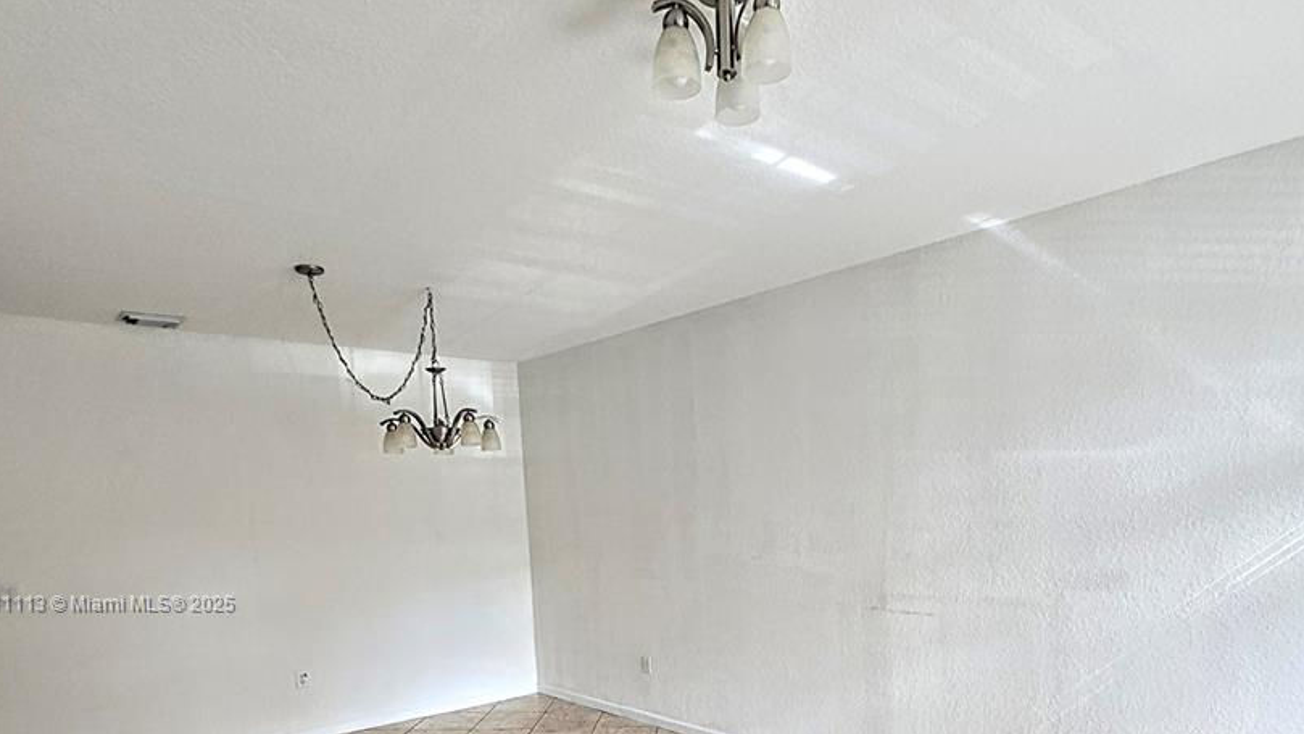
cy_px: 605
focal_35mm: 21
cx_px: 664
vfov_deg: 49.8
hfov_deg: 83.8
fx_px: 726
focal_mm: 2.2
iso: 64
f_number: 2.2
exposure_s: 1/60
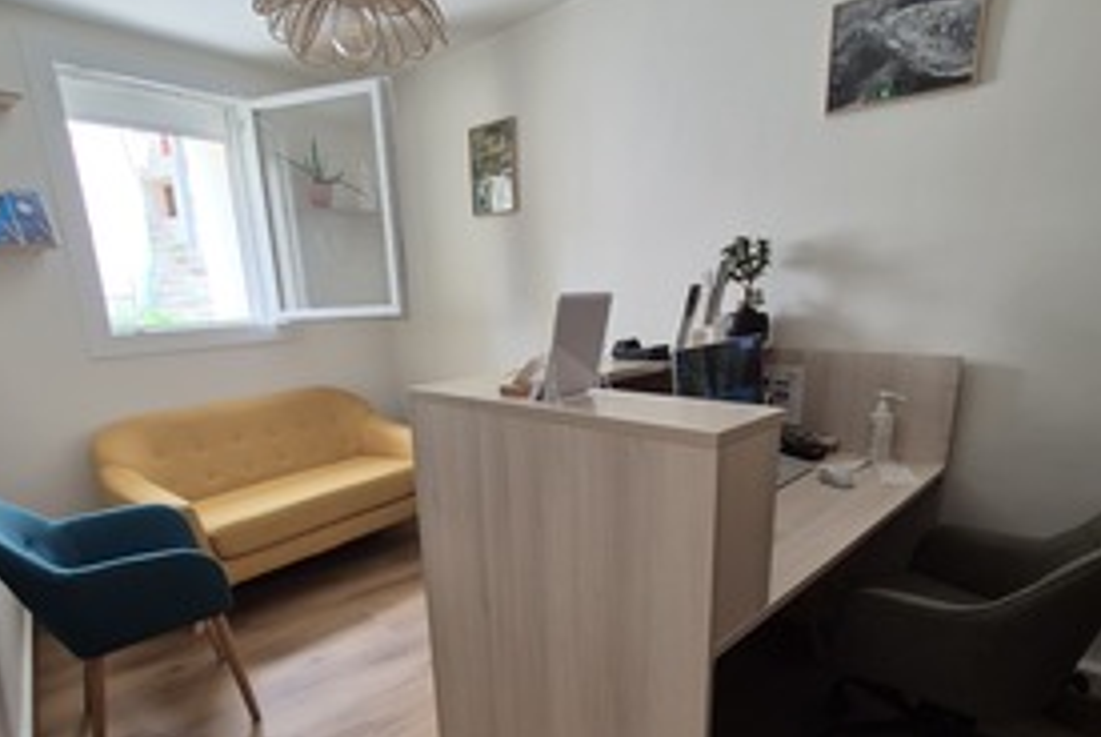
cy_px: 471
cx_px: 532
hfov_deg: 86.8
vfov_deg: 63.6
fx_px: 582
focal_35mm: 19
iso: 125
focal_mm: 2.2
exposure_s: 1/50
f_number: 2.2
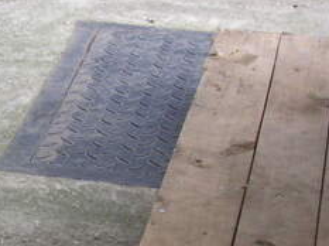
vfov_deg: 10.3
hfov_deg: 12.9
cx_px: -233
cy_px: 320
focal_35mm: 141
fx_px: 1338
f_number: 3
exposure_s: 1/90
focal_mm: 6.9
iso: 50
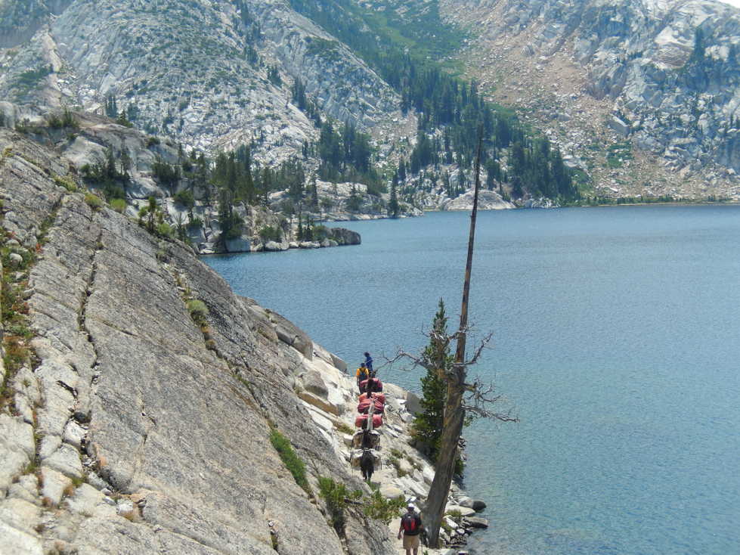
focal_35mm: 58
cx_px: 370
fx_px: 1240
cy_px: 278
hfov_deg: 33.2
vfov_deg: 25.2
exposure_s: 1/500
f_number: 4.6
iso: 125
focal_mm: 10.4
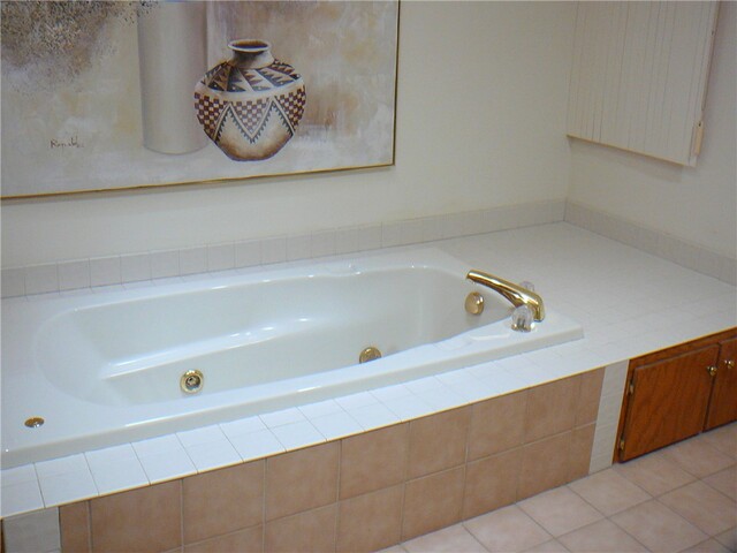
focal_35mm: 35
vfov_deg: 40.7
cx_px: 368
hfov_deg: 52.6
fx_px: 745
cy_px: 276
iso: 160
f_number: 2.8
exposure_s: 1/30
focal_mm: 5.2
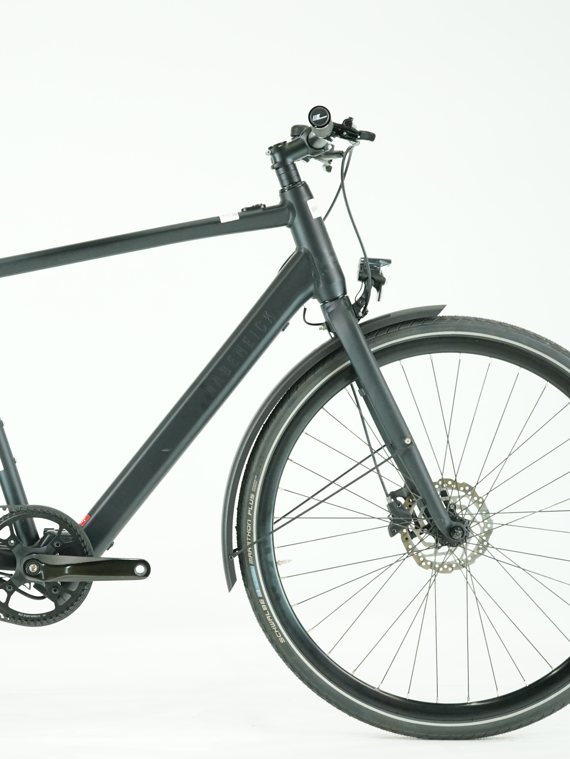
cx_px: 97
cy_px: 382
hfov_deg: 18.2
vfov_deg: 24.4
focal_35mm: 80
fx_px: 1756
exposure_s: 1/200
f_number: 5
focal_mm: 55
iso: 2500
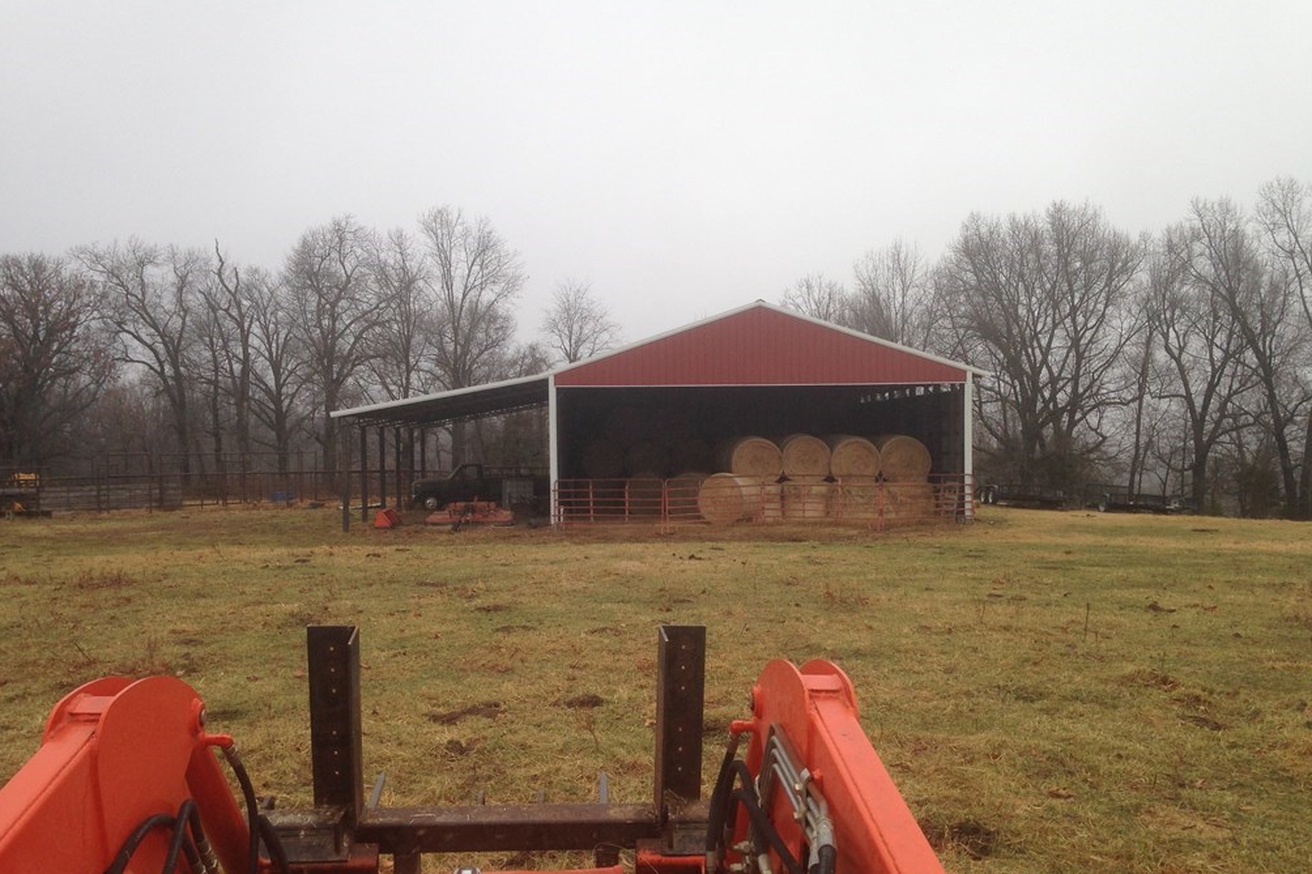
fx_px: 1275
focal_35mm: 35
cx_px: 664
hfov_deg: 54.4
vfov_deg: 37.8
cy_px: 472
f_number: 2.4
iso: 50
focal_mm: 4.12
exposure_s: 1/219
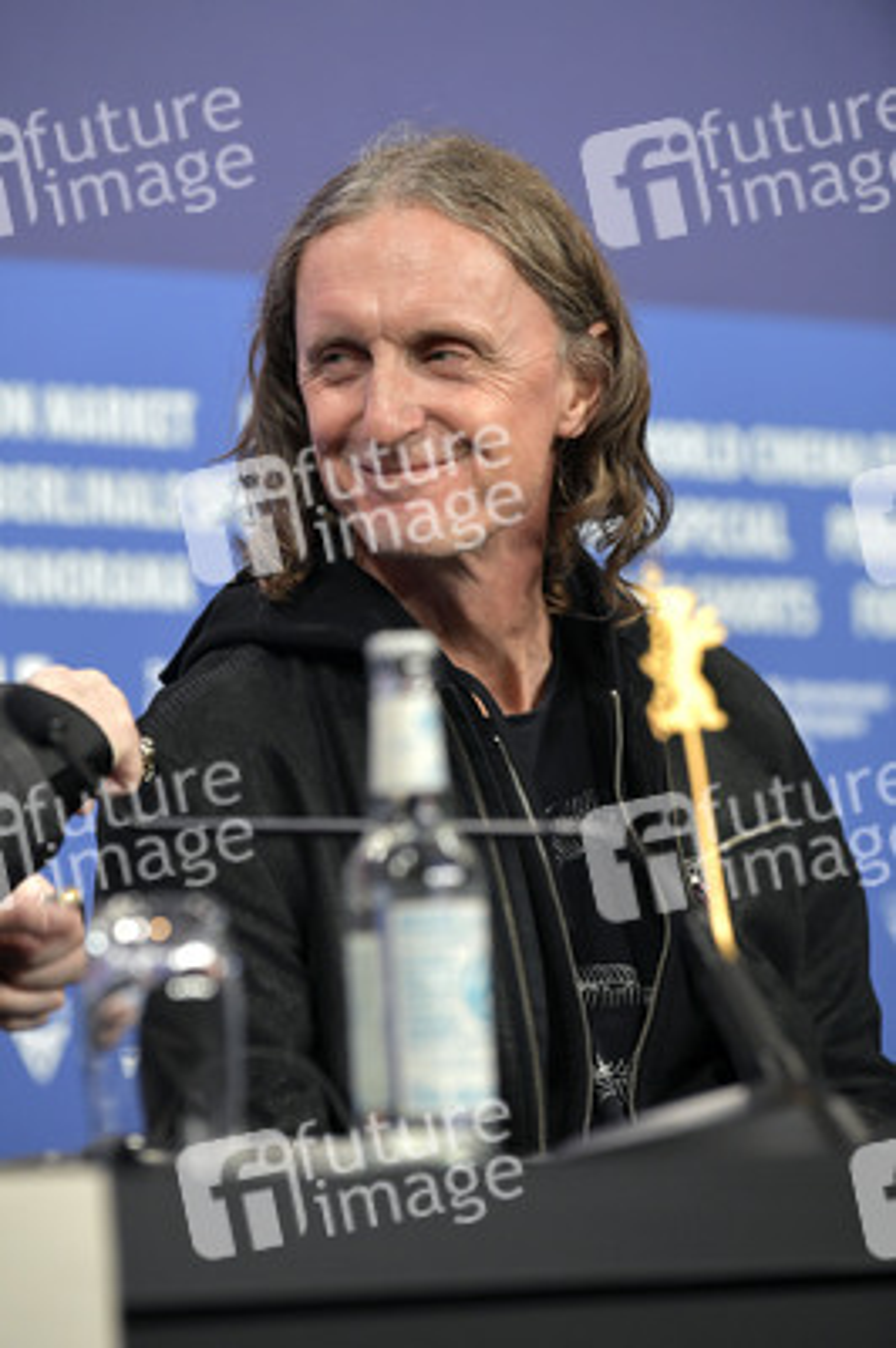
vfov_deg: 10.3
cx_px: 448
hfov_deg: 6.9
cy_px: 674
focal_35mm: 200
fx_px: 7479
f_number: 5.6
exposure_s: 1/250
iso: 2000
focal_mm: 200
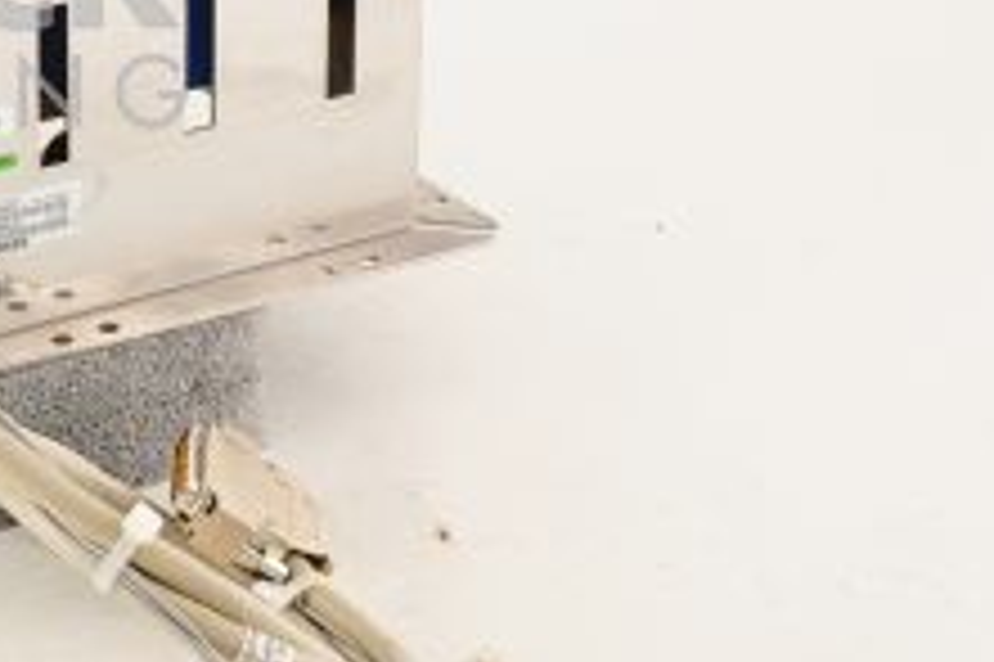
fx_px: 3752
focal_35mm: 136
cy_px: 20
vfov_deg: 10.0
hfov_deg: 14.5
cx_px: -261
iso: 1600
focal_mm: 50
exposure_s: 1/125
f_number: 13
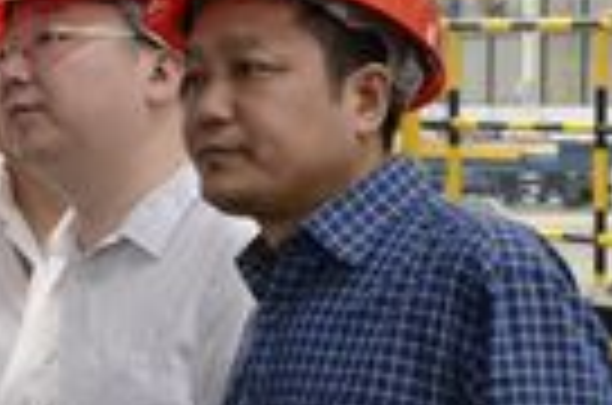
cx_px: -32
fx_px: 3938
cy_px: 250
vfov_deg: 5.9
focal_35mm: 232
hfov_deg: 8.8
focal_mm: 35
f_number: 8
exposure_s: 1/250
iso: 3200
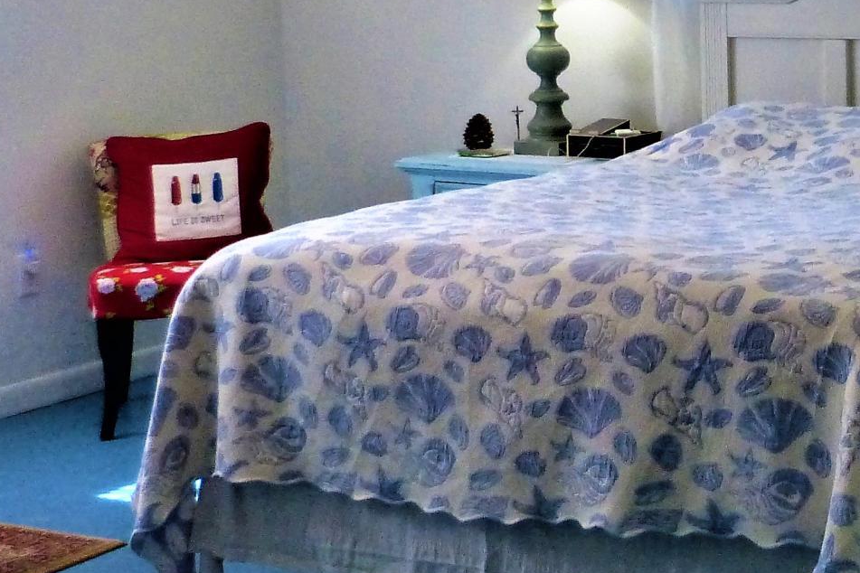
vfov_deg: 16.5
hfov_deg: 24.0
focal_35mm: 82
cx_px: 785
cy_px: 80
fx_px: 1959
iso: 400
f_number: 2.8
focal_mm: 4.5
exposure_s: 1/60
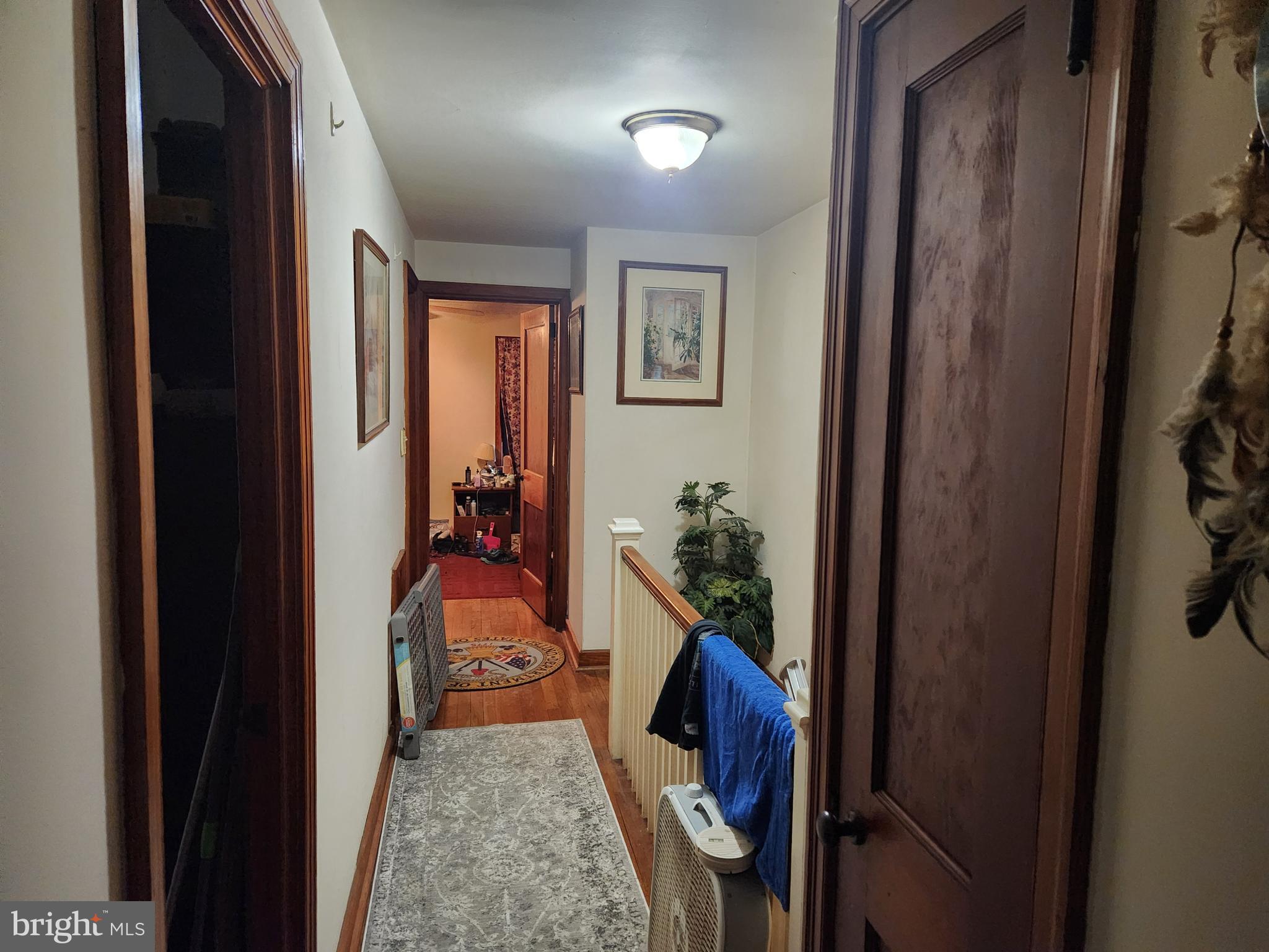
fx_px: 843
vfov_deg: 58.9
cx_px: 634
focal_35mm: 23
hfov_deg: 73.9
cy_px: 476
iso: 1000
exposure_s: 1/120
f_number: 1.8
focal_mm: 5.4
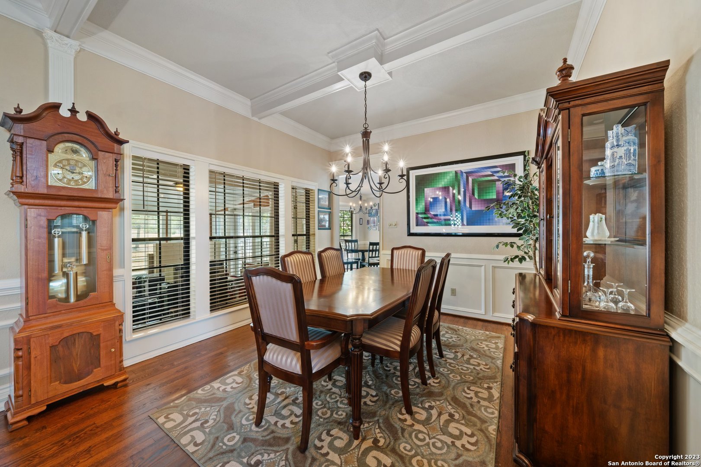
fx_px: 253
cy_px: 234
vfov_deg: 85.4
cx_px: 350
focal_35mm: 13
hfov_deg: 108.3
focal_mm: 13
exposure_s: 5
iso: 100
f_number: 9
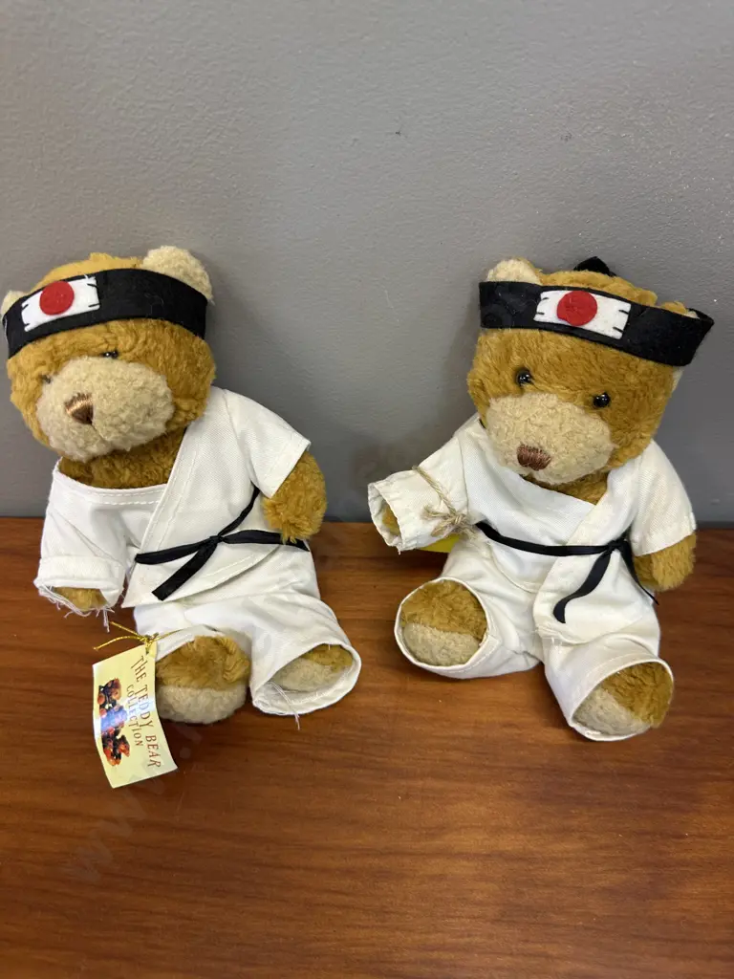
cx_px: 367
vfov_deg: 71.6
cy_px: 490
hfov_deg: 56.8
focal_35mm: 24
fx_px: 679
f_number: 1.78
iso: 125
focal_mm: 6.86
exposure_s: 1/50
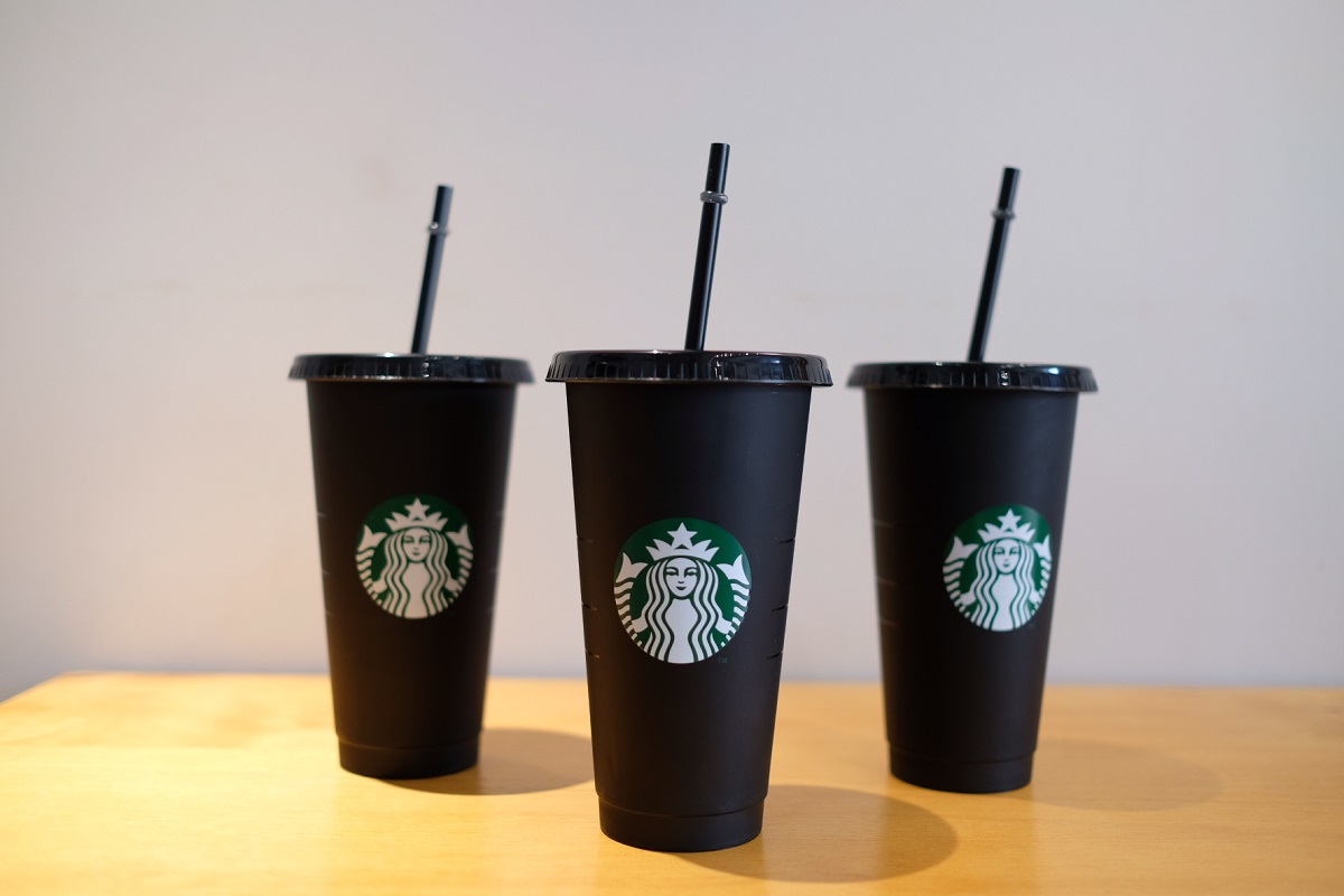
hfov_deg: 54.4
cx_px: 672
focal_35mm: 35
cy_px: 448
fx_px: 1307
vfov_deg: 37.9
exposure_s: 1/150
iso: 200
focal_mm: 23
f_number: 1.4
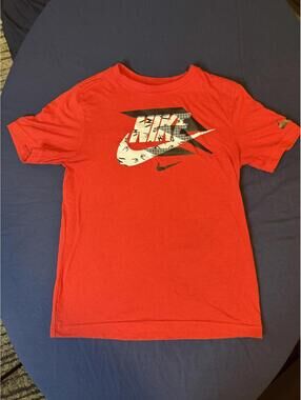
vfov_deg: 71.5
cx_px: 150
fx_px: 278
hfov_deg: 56.9
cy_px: 200
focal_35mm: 24
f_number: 1.78
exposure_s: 1/40
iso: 640
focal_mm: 6.76
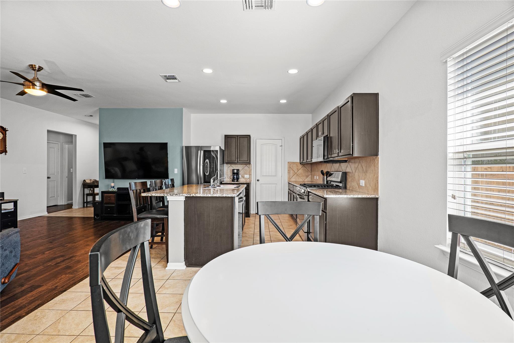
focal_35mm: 16
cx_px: 257
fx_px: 228
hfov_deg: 96.7
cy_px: 172
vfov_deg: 73.7
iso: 400
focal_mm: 16
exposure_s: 1/5
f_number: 7.1
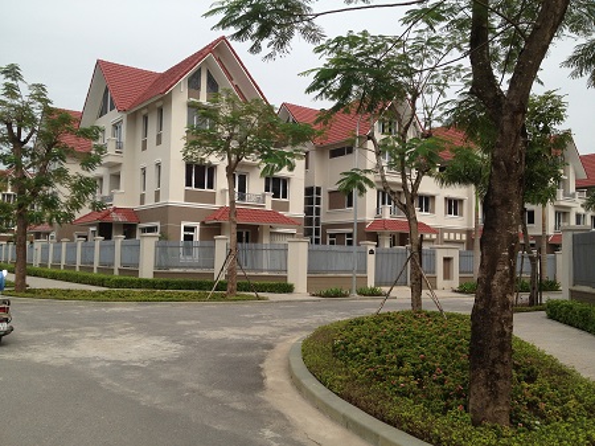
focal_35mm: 35
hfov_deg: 52.7
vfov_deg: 40.7
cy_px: 223
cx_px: 298
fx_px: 601
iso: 50
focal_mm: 4.28
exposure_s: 1/1672
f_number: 2.4
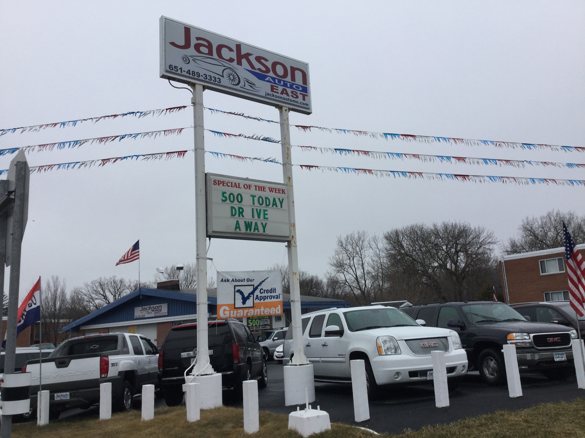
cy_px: 219
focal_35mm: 31
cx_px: 292
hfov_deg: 58.4
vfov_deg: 45.4
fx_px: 524
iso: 25
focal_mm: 3.3
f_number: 2.4
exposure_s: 1/631
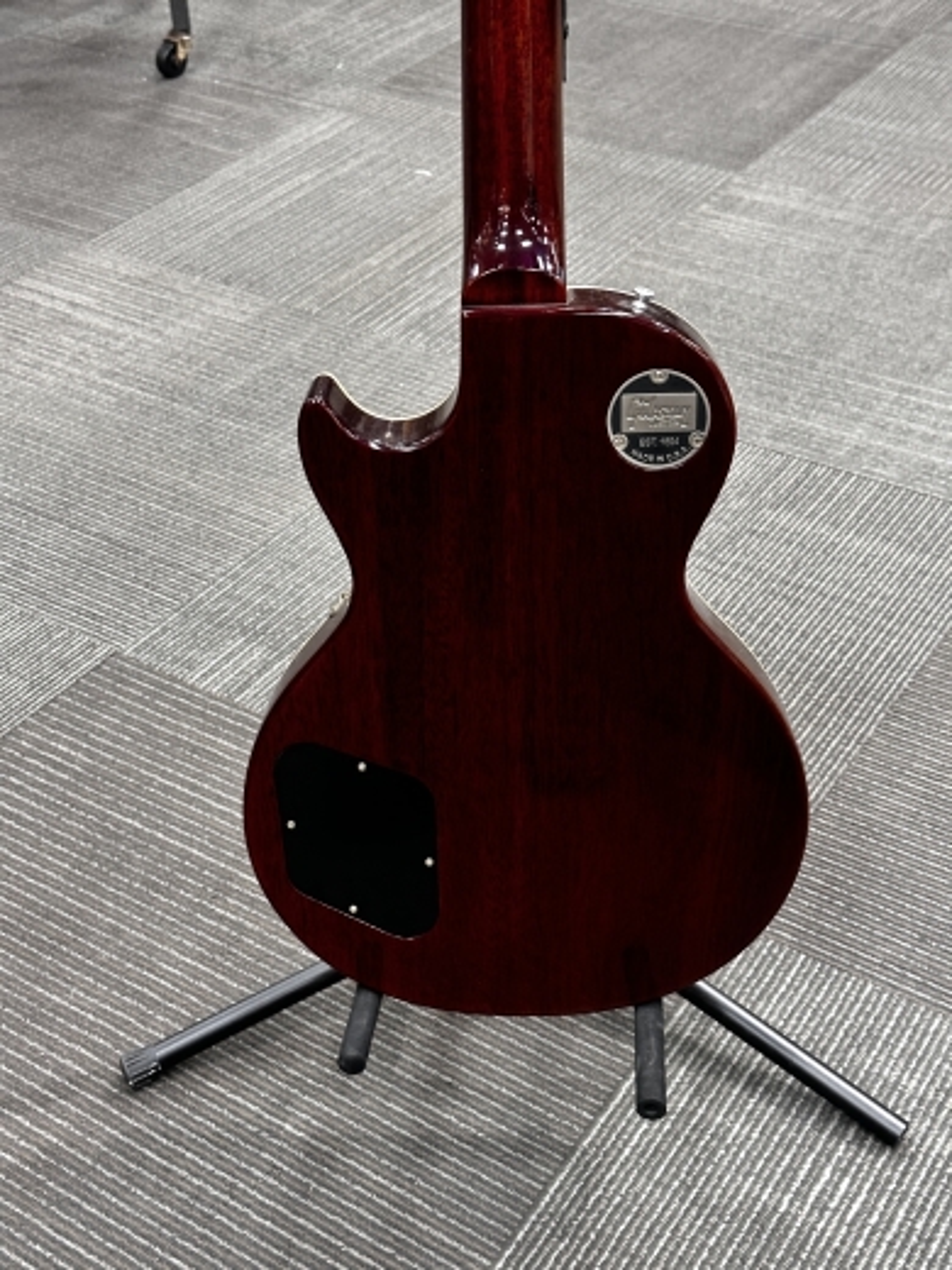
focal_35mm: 48
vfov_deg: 39.7
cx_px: 476
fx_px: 1760
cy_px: 635
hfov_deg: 30.3
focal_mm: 6.86
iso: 250
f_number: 1.78
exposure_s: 1/60
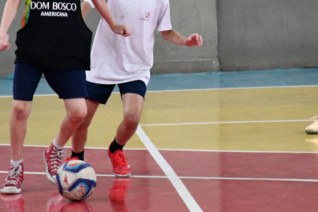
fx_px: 3684
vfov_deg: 3.3
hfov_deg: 4.9
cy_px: 73
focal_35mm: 417
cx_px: 181
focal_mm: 140
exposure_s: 1/250
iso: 9000
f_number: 5.6
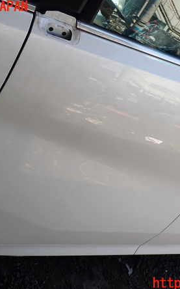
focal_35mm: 43
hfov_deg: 29.8
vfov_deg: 46.2
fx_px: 338
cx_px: 105
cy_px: 145
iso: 100
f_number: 3.2
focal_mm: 5.4
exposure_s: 1/250
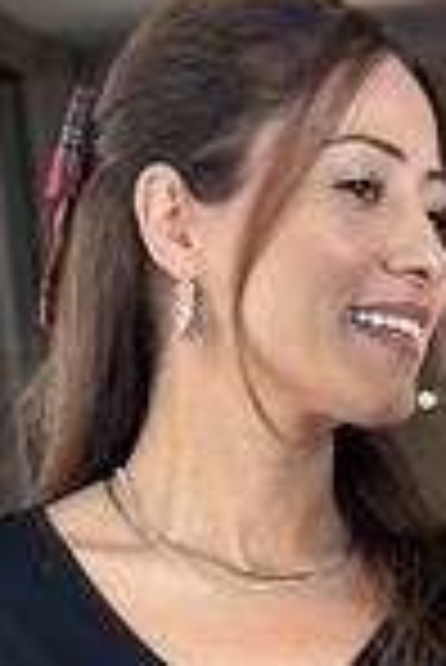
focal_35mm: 171
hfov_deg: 8.0
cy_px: 945
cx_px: 342
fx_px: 3170
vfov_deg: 11.6
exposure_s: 1/60
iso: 160
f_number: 1.78
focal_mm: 6.86
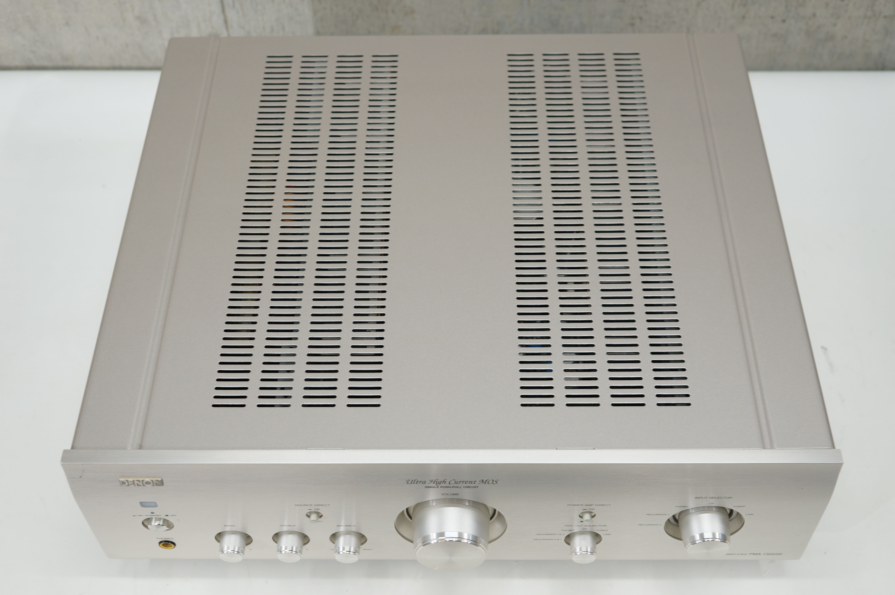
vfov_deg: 29.8
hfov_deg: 43.6
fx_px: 1118
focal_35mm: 45
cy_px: 298
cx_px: 448
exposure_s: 1/40
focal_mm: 30
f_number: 4
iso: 100
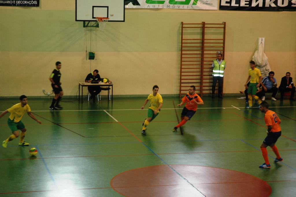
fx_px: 739
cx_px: 148
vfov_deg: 15.2
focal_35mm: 90
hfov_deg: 22.6
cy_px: 98
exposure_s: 1/60
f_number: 4.5
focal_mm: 60
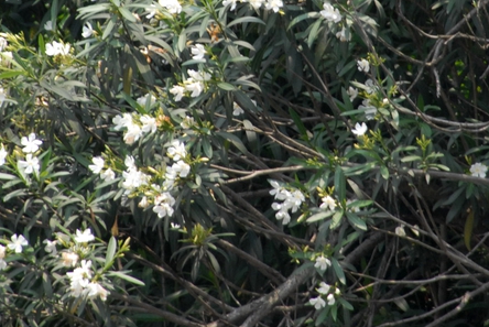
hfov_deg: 2.0
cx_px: 256
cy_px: 25
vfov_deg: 1.3
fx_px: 14127
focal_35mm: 1039
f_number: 8
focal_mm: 300
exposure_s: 1/250
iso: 400
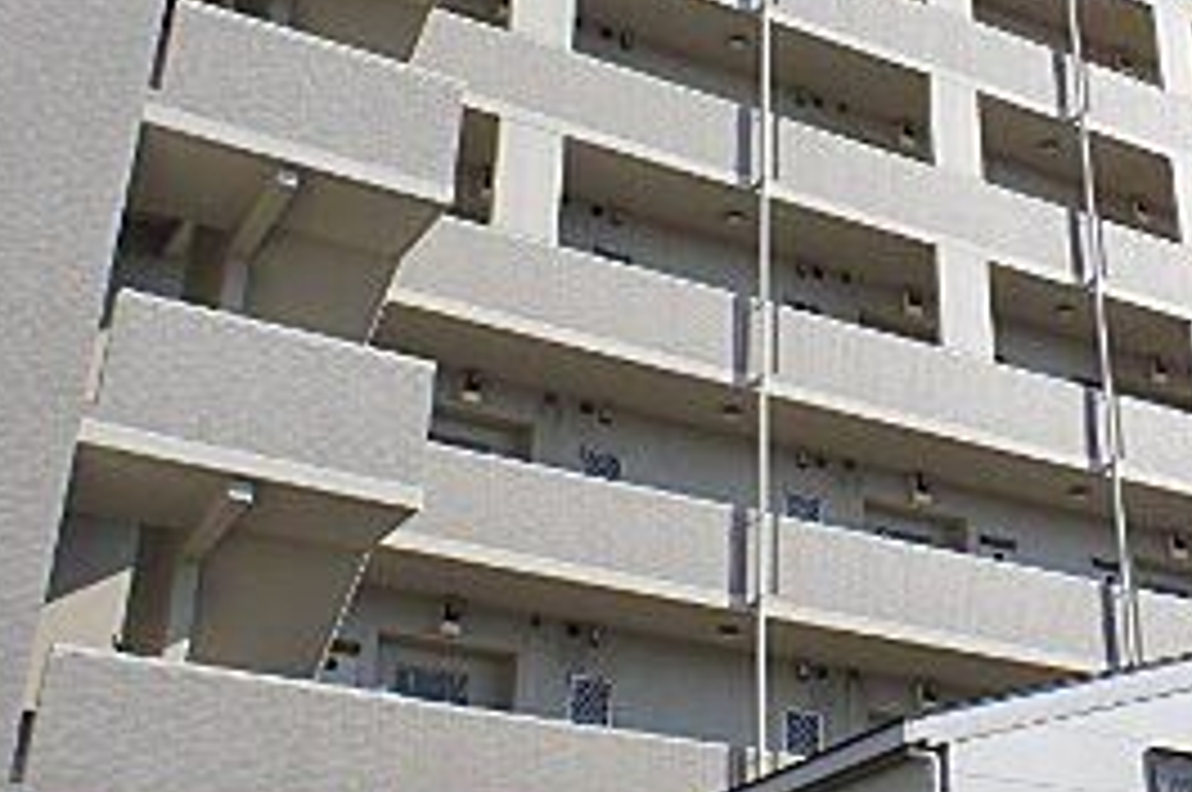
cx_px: 832
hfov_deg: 34.1
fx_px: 1918
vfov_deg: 23.0
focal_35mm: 58
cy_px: 144
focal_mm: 16
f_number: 11
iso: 200
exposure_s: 1/250
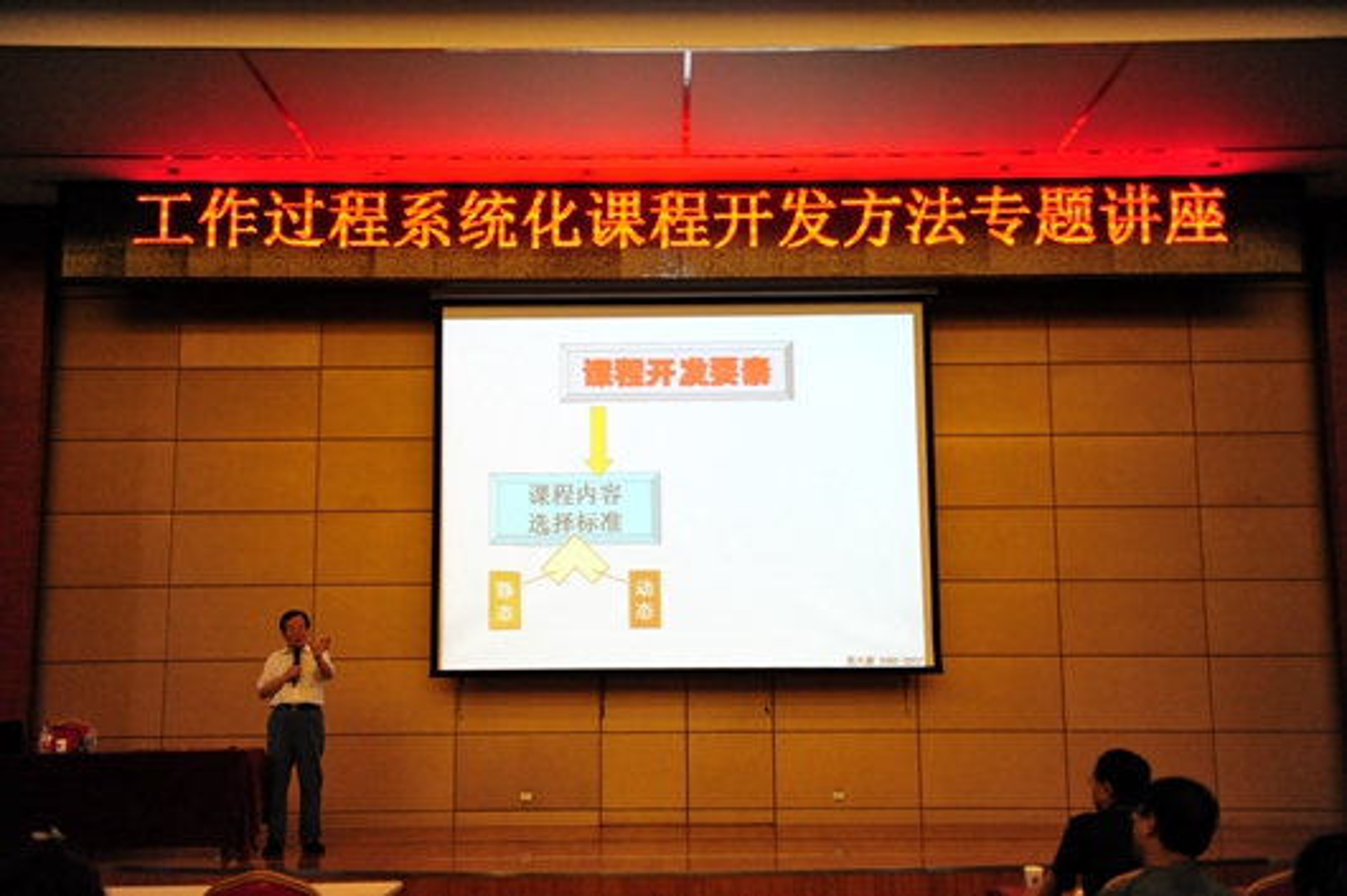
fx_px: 1496
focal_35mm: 40
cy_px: 448
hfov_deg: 48.5
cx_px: 674
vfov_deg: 33.4
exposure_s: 1/640
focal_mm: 40
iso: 6400
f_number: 2.8
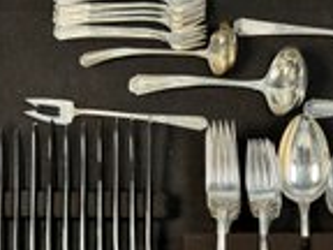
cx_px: 302
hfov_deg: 32.1
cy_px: 219
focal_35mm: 57
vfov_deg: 25.0
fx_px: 548
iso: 80
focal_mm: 6.86
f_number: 1.78
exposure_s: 1/506
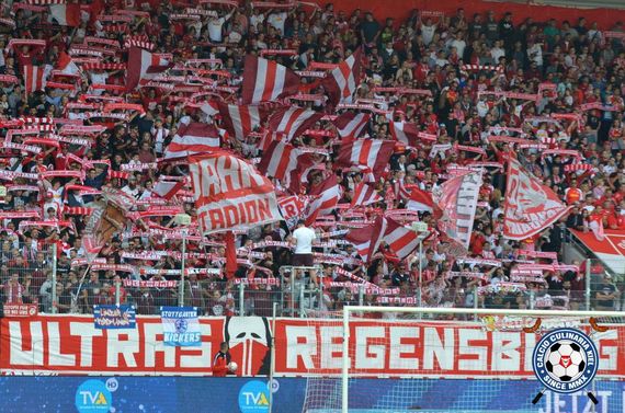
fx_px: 3377
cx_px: 312
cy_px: 206
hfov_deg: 10.6
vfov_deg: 7.0
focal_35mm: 195
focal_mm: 130
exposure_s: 1/1000
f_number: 4
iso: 400
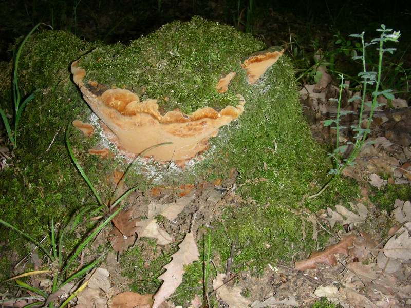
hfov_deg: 49.0
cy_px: 154
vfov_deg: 37.7
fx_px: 451
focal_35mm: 38
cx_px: 206
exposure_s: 1/60.1
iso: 50
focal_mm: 6.3
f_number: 6.8
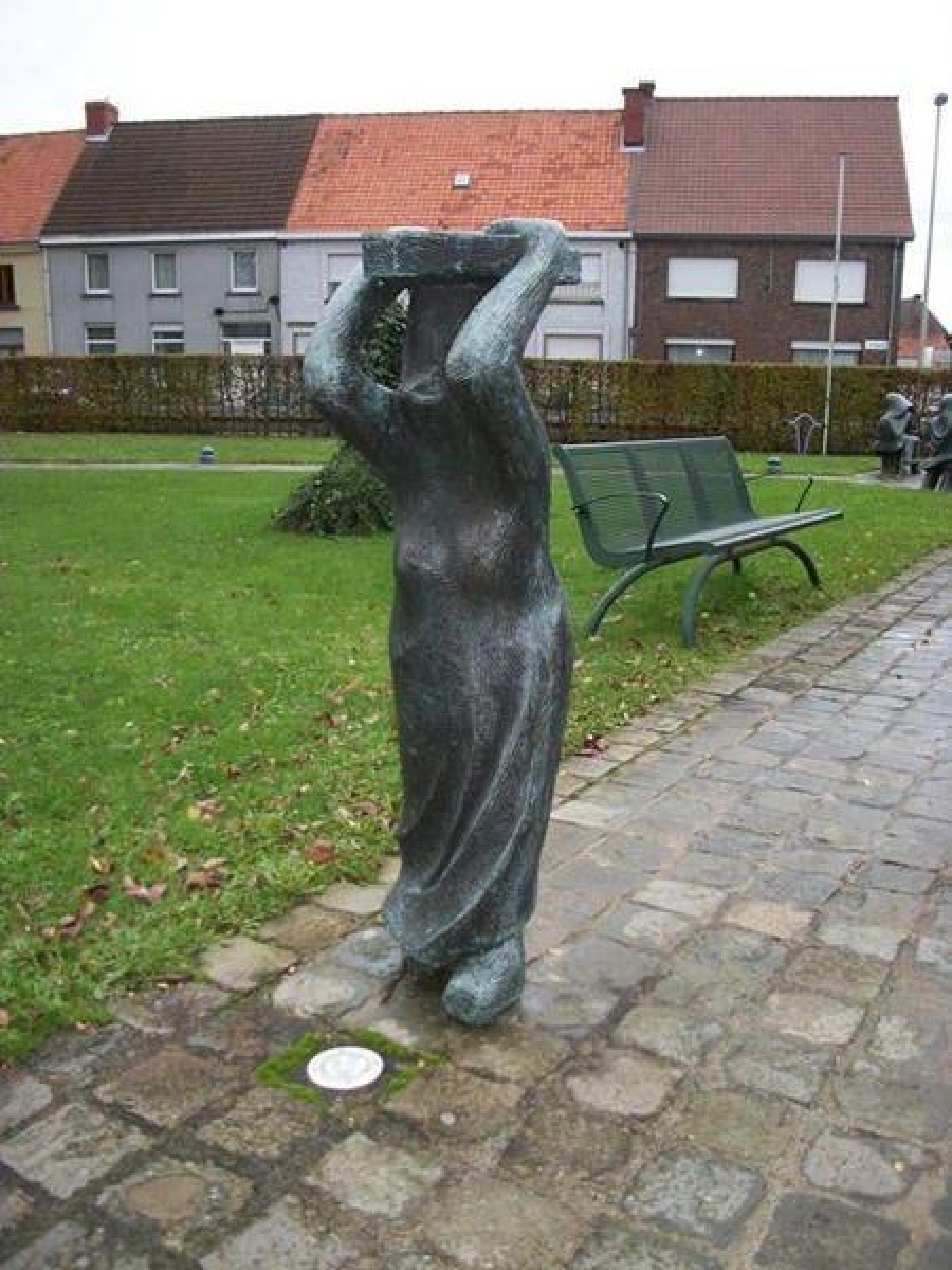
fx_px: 1173
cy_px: 635
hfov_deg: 44.2
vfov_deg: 56.8
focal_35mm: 32
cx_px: 476
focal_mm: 5.7
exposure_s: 1/160
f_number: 2.9
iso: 80
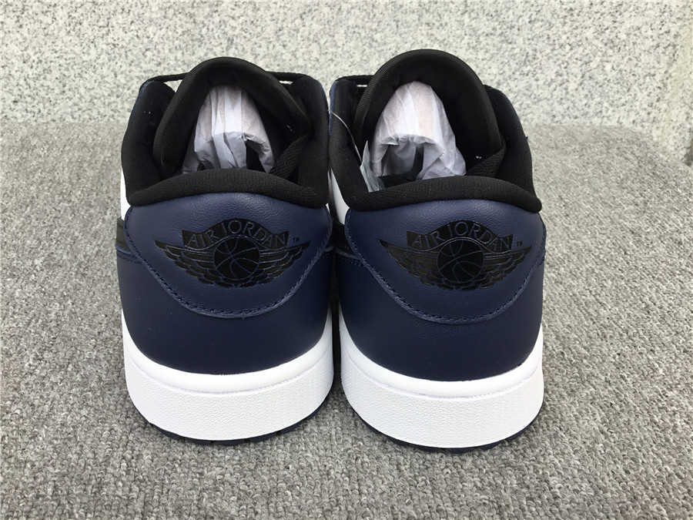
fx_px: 621
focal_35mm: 31
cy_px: 260
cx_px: 346
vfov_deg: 45.4
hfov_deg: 58.4
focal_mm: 3.3
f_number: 2.4
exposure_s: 1/144
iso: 25
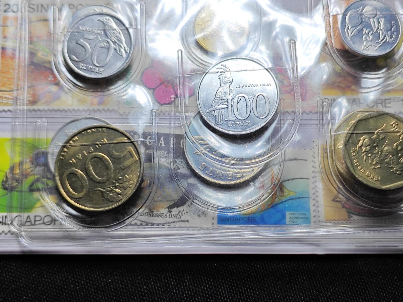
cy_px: 155
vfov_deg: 25.7
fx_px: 664
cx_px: 232
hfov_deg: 33.7
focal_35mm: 57
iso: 50
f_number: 1.6
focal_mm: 5.84
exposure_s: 1/103
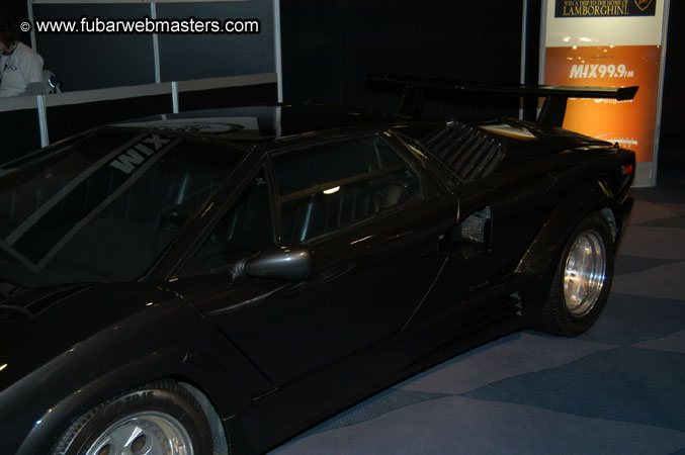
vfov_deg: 26.4
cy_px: 228
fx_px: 969
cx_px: 342
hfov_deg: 38.9
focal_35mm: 51
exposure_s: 1/60
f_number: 5
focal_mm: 34
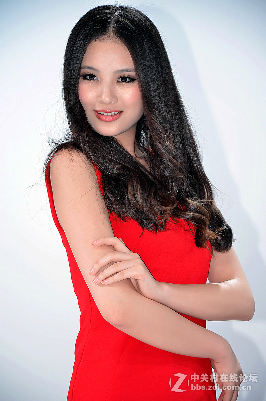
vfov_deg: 13.1
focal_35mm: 158
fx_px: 1753
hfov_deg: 8.7
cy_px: 200
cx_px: 133
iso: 320
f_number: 5.6
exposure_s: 1/60
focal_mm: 105
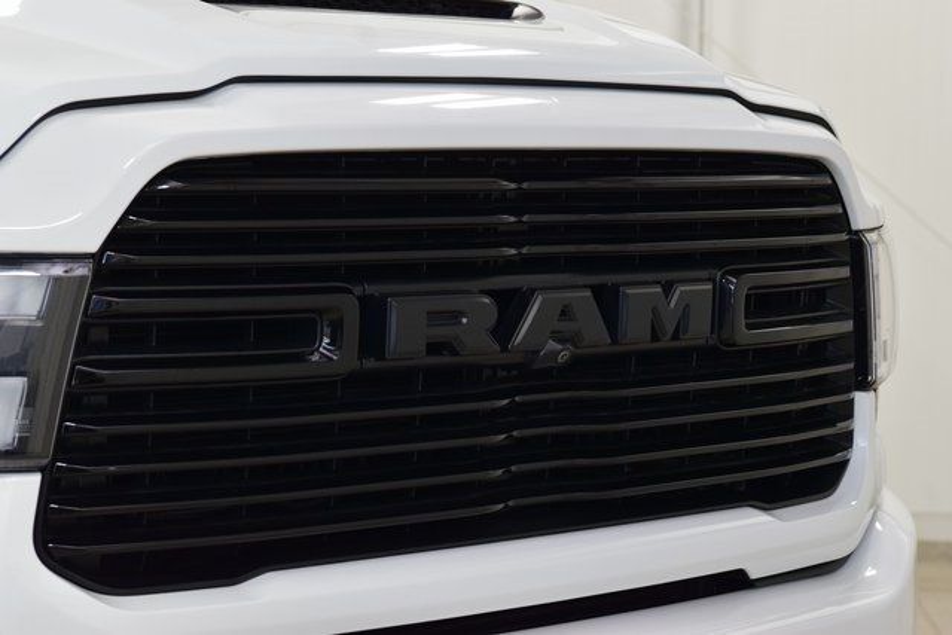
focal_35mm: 105
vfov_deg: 13.0
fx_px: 2777
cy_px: 318
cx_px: 476
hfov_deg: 19.5
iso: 800
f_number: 7.1
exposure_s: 1/30
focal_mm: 70
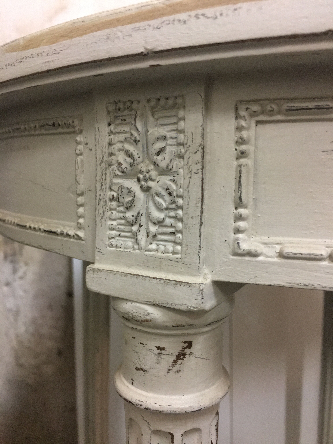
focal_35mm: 29
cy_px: 222
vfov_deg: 61.7
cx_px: 166
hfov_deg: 48.2
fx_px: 372
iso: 250
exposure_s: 1/17
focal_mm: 4.15
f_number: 2.2
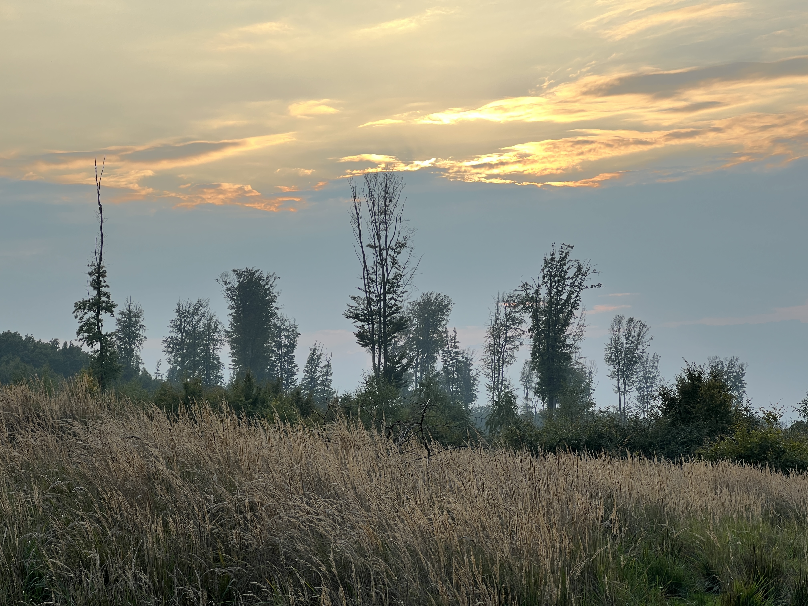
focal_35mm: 77
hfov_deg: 25.3
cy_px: 303
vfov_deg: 19.1
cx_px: 404
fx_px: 1797
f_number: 2.8
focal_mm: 9
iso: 32
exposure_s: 1/267
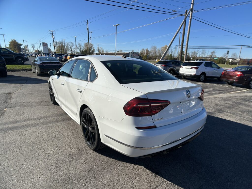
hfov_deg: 67.3
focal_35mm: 26
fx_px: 189
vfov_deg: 53.1
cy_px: 94
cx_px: 126
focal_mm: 5.7
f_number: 1.5
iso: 50
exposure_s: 1/5076
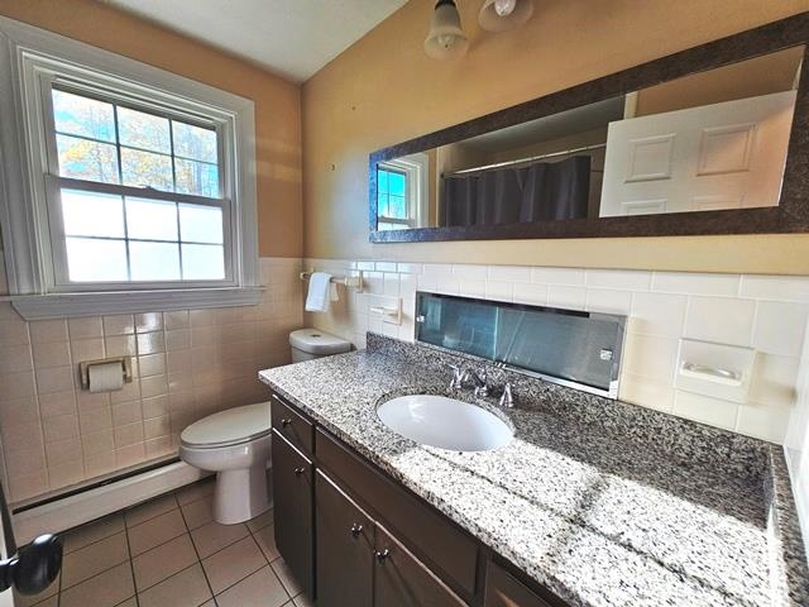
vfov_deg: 89.9
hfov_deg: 106.2
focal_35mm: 13
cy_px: 304
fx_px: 304
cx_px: 404
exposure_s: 1/120
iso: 80
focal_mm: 2.2
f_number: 2.2
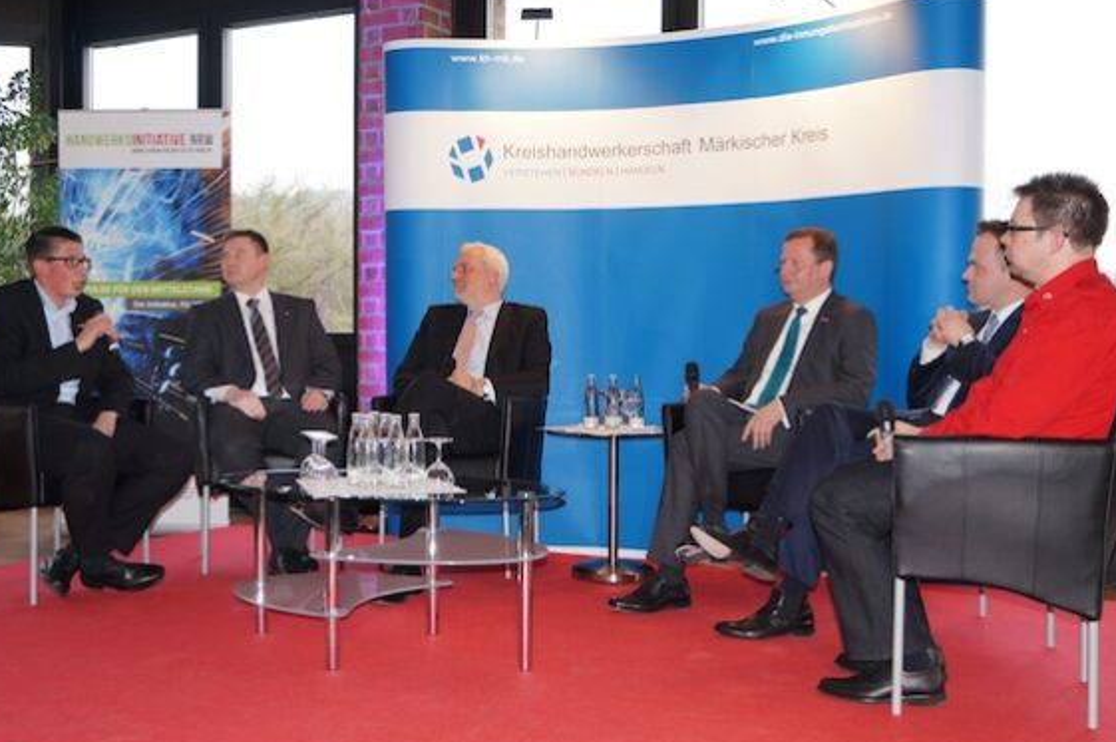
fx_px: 1332
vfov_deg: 31.1
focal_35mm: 43
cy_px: 385
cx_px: 525
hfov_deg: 45.4
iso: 400
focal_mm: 26
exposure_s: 1/60
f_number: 4
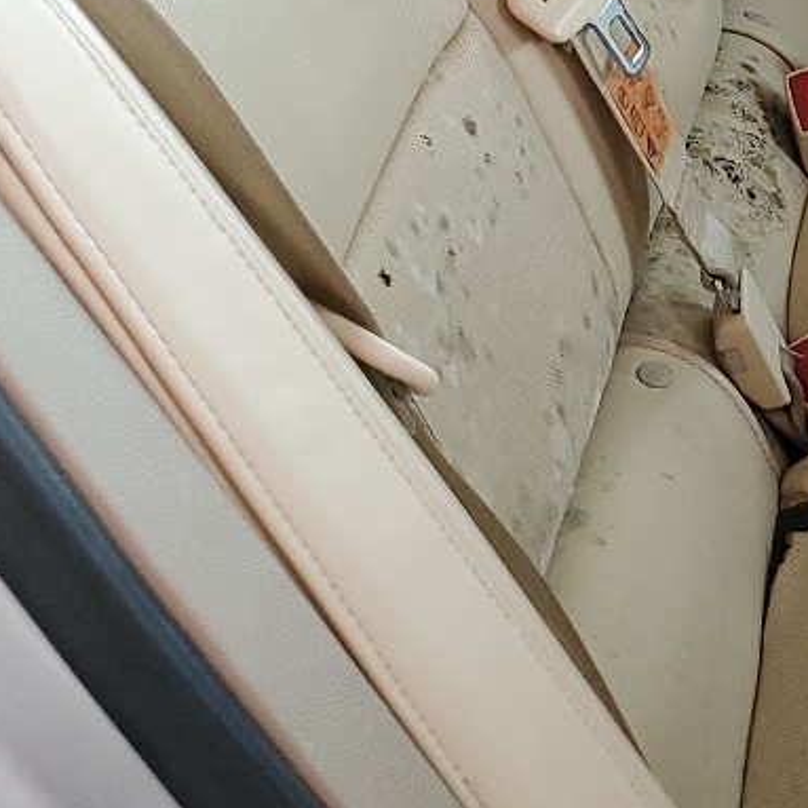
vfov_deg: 17.8
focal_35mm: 96
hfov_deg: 16.0
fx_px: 2535
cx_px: 1340
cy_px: 51
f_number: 1.5
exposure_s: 1/120
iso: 95
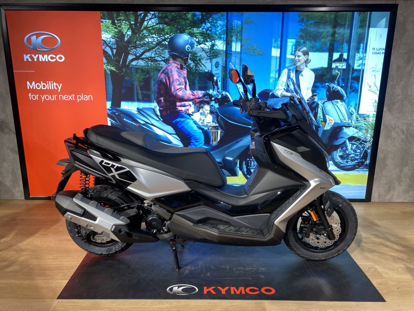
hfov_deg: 67.3
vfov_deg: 53.1
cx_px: 207
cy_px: 156
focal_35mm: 26
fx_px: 311
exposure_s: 1/50
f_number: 1.8
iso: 80
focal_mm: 4.25
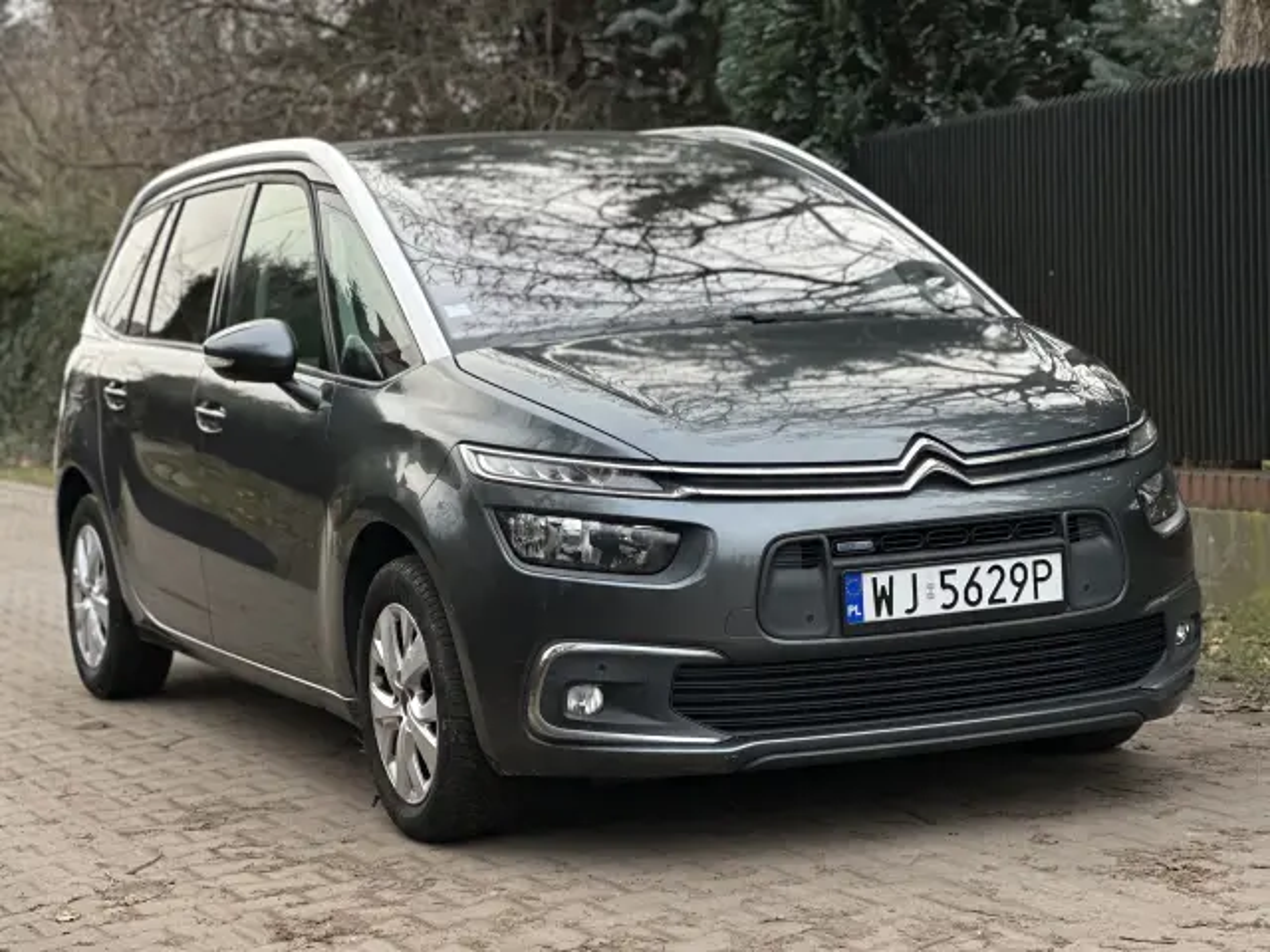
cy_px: 476
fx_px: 2825
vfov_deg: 19.1
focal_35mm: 77
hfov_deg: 25.3
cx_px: 635
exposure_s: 1/96
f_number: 2.8
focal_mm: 9
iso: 250
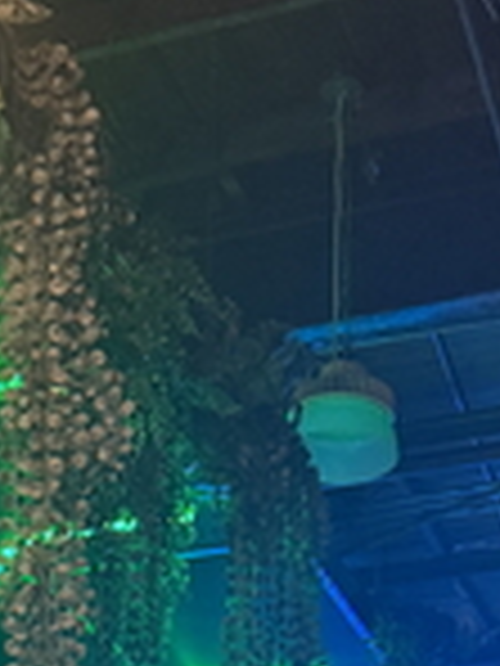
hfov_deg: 14.9
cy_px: 1292
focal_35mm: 97
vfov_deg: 16.2
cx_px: -45
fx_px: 1868
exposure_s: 1/60
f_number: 1.78
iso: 320
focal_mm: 6.76
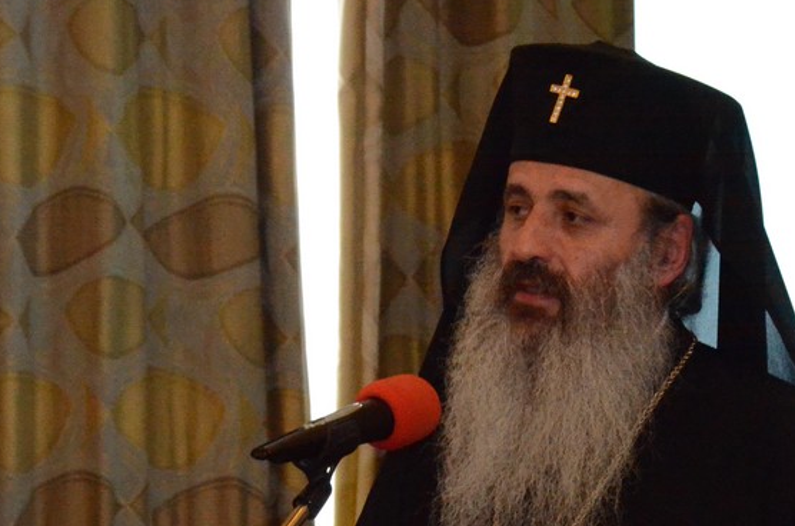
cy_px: 454
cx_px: 482
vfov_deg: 4.0
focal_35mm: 340
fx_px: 7493
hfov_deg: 6.1
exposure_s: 1/60
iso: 6400
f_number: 11
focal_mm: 105
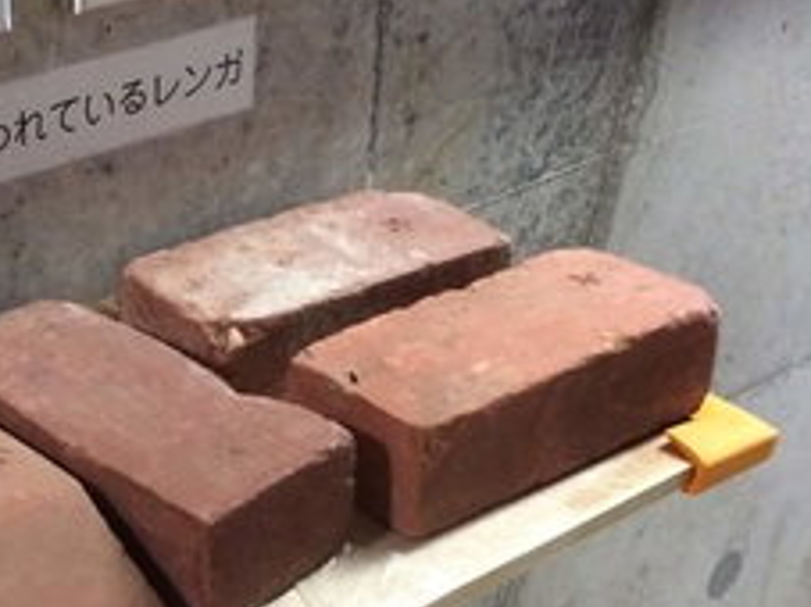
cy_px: 398
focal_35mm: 64
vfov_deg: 22.8
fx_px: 1499
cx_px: 21
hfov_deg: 28.6
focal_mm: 4.15
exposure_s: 1/30
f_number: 2.2
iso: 320
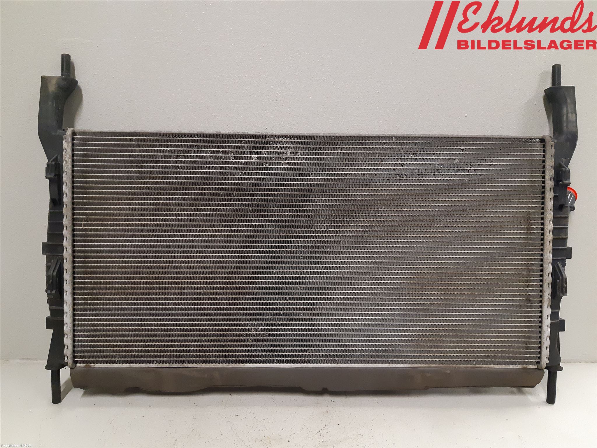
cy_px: 224
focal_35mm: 26
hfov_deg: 67.3
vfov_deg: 53.1
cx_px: 298
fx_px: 448
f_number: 1.7
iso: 320
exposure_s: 1/50
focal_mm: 3.93
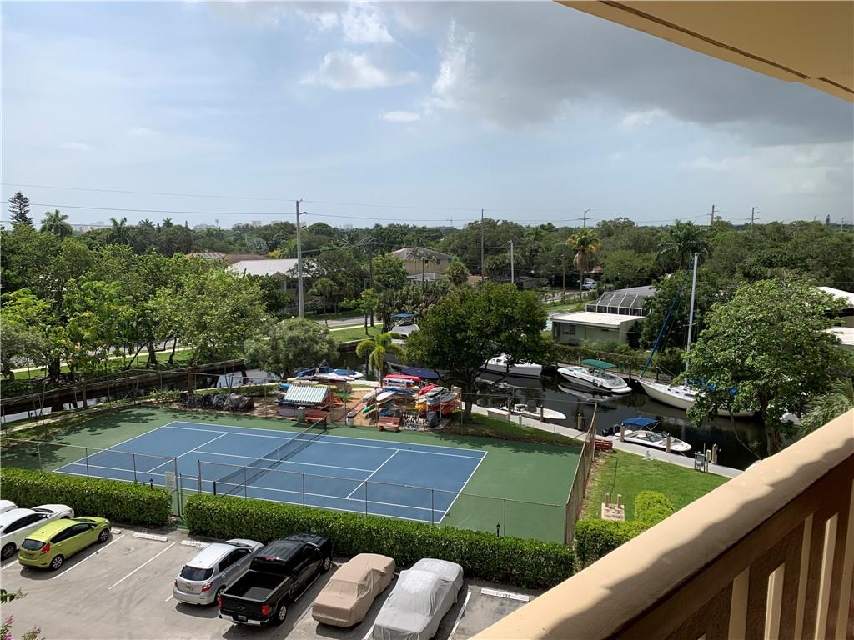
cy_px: 320
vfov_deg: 53.1
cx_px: 427
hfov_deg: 67.3
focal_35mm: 26
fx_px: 641
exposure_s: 1/3521
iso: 25
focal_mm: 4.25
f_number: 1.8
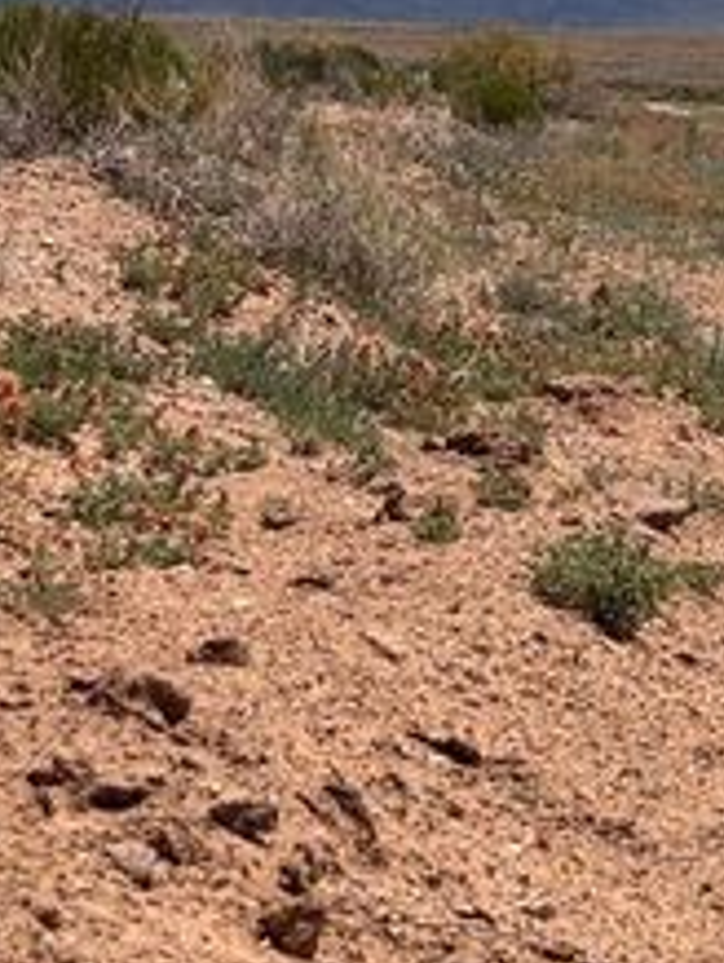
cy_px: -205
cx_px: 1086
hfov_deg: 9.1
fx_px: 4425
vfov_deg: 12.1
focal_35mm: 159
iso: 32
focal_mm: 5.96
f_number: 1.6
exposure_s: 1/5076
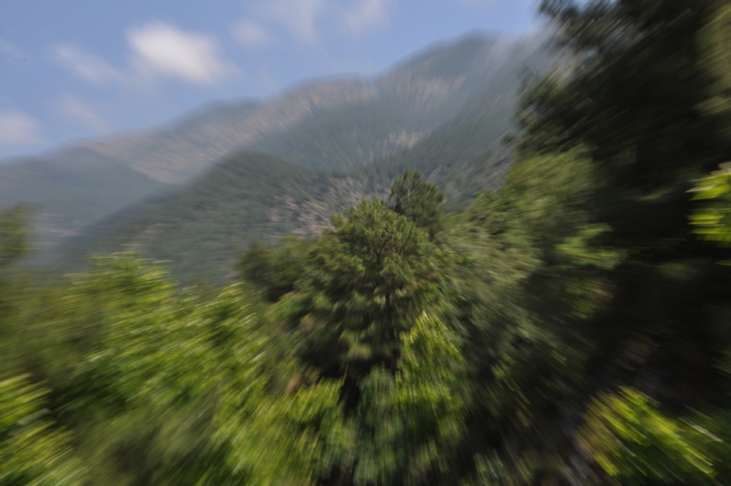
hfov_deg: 41.2
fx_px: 973
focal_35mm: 48
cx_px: 366
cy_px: 243
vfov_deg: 28.0
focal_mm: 32
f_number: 25
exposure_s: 1/25
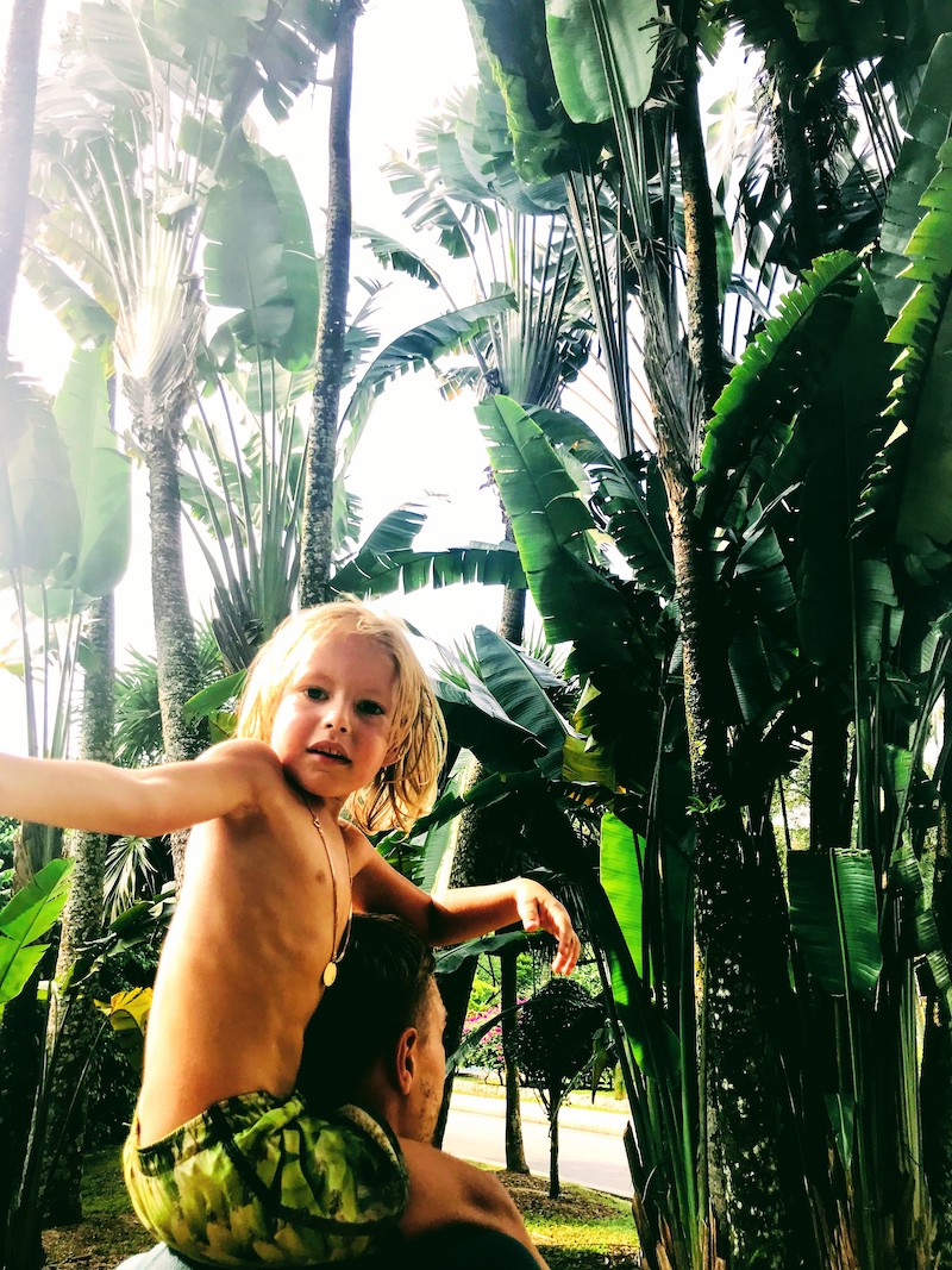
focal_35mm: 28
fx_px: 1027
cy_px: 635
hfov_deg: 49.7
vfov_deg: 63.4
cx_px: 476
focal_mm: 3.99
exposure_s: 1/509
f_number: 1.8
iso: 20
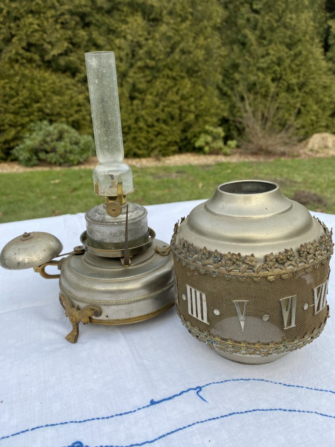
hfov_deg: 53.1
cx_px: 168
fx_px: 335
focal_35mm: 26
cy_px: 224
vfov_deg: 67.3
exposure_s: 1/400
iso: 32
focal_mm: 4.25
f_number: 1.8
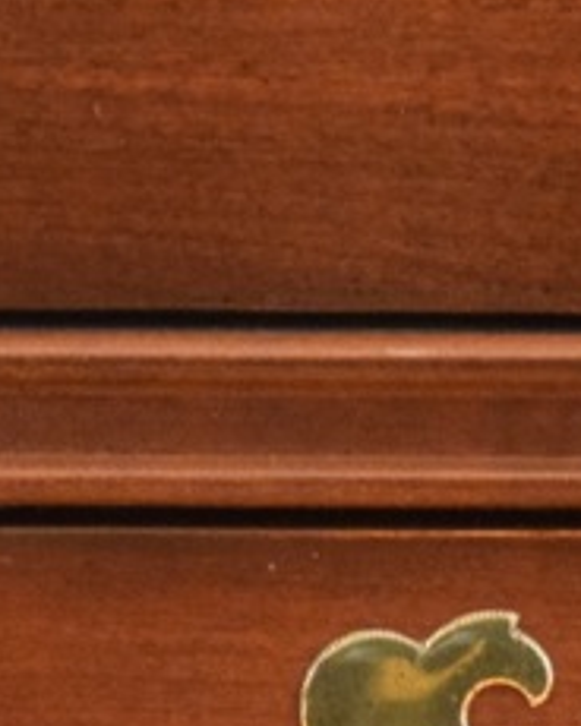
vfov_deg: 5.7
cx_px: 736
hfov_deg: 4.6
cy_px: 813
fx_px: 7244
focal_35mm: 337
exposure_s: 1/15
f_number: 5.6
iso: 6400
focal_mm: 55
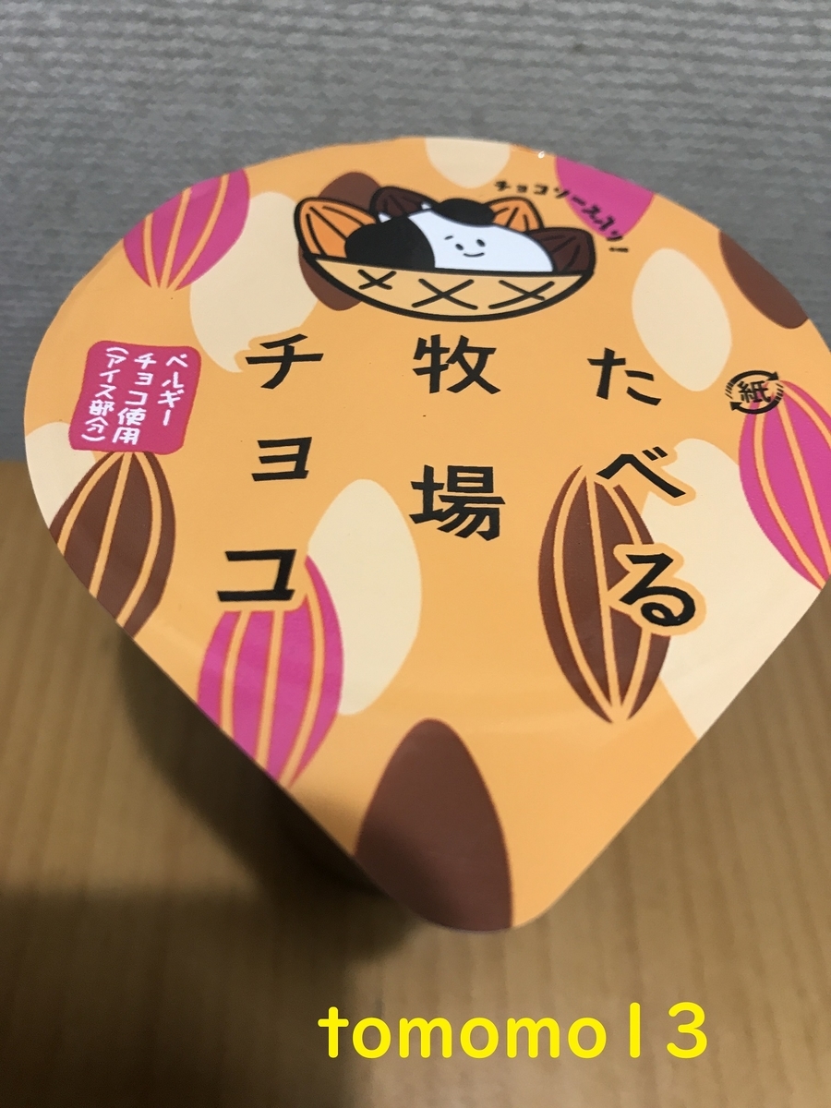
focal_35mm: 28
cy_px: 554
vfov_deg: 63.4
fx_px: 896
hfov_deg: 49.7
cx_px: 416
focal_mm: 3.99
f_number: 1.8
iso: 25
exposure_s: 1/30
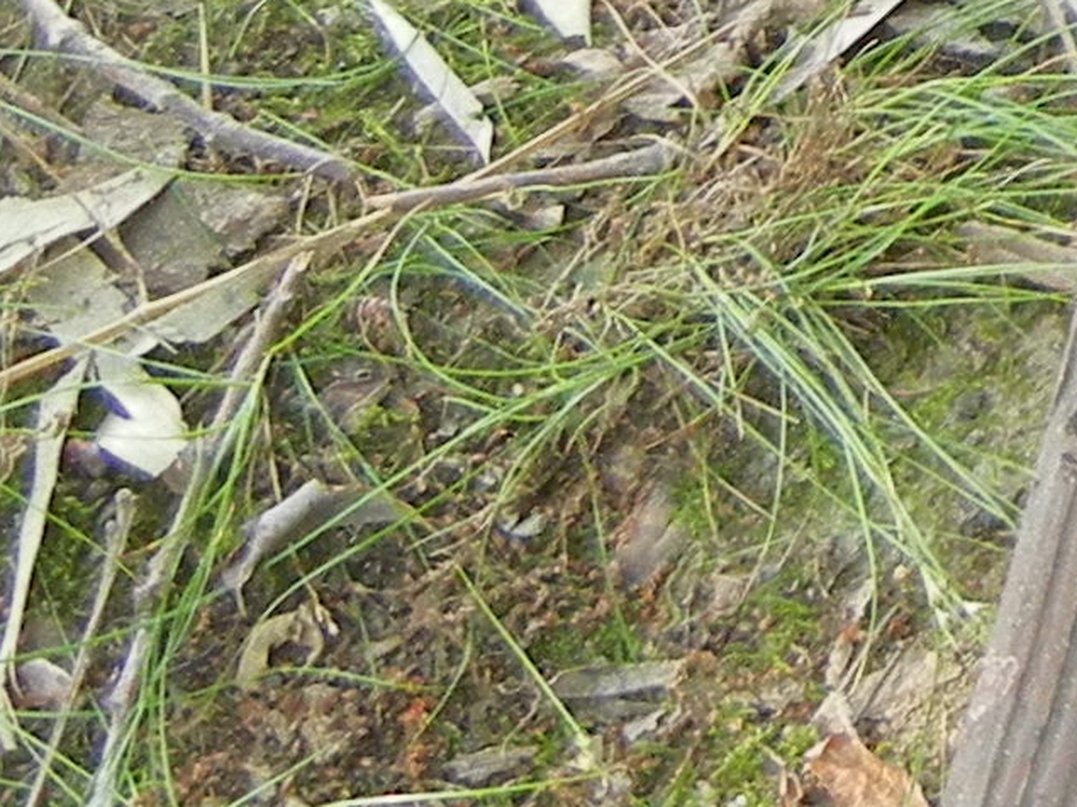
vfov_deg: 7.6
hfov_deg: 9.5
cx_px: 2391
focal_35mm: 189
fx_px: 5879
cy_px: -773
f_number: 3.5
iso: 291
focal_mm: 5.4
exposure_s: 1/30
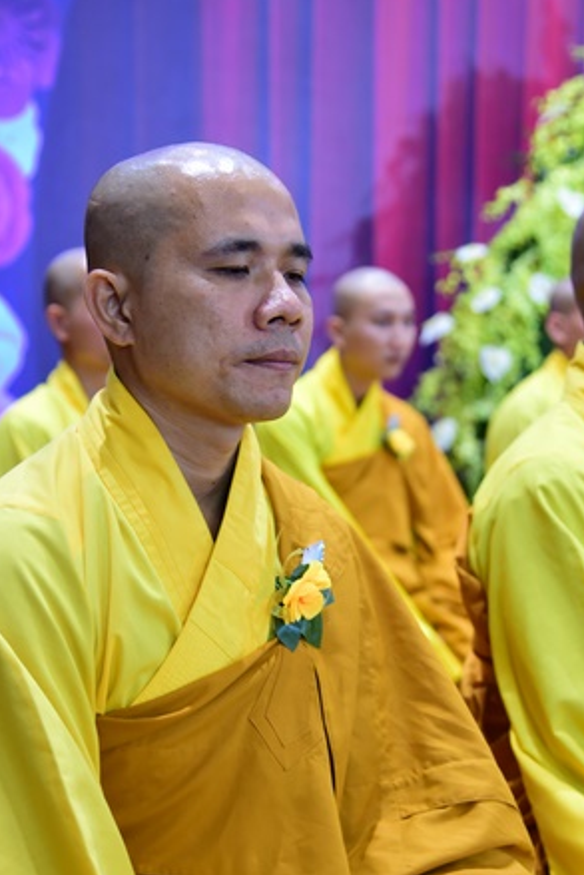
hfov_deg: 18.4
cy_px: 538
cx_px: 236
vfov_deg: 27.3
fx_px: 1799
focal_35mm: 74
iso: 1000
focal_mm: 50
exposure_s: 1/50
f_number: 4
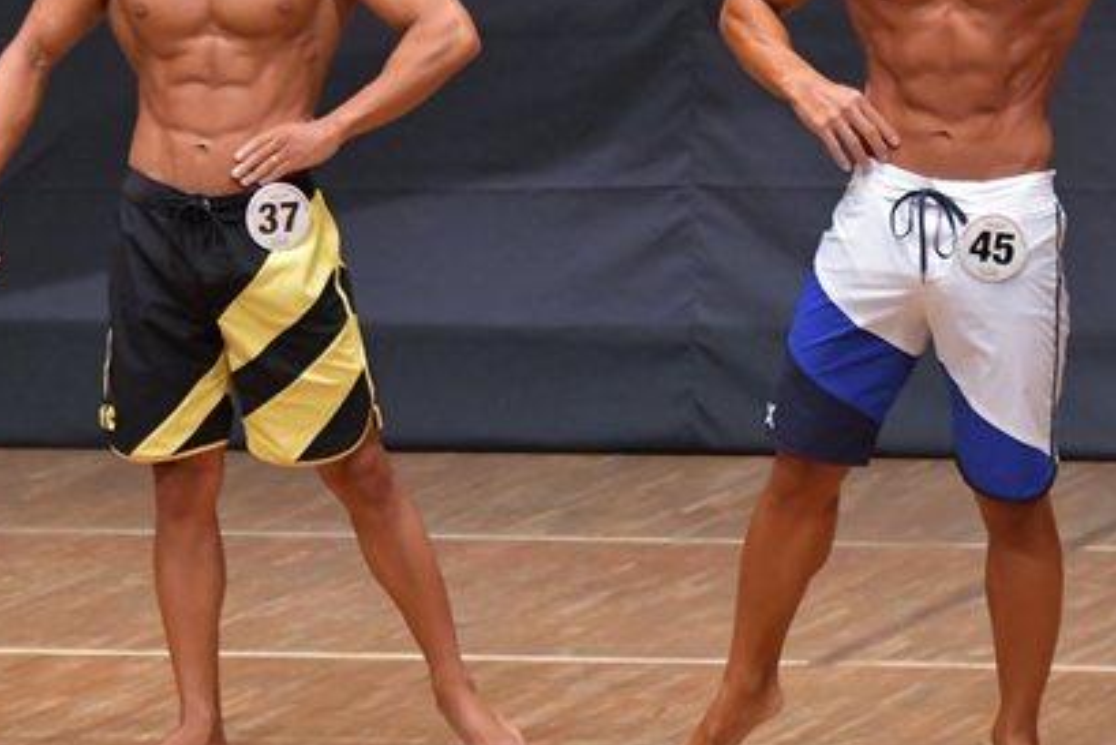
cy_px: 251
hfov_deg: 4.0
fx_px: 15846
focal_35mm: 511
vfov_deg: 2.7
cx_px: 411
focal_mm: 180
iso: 6400
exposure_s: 1/400
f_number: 5.6
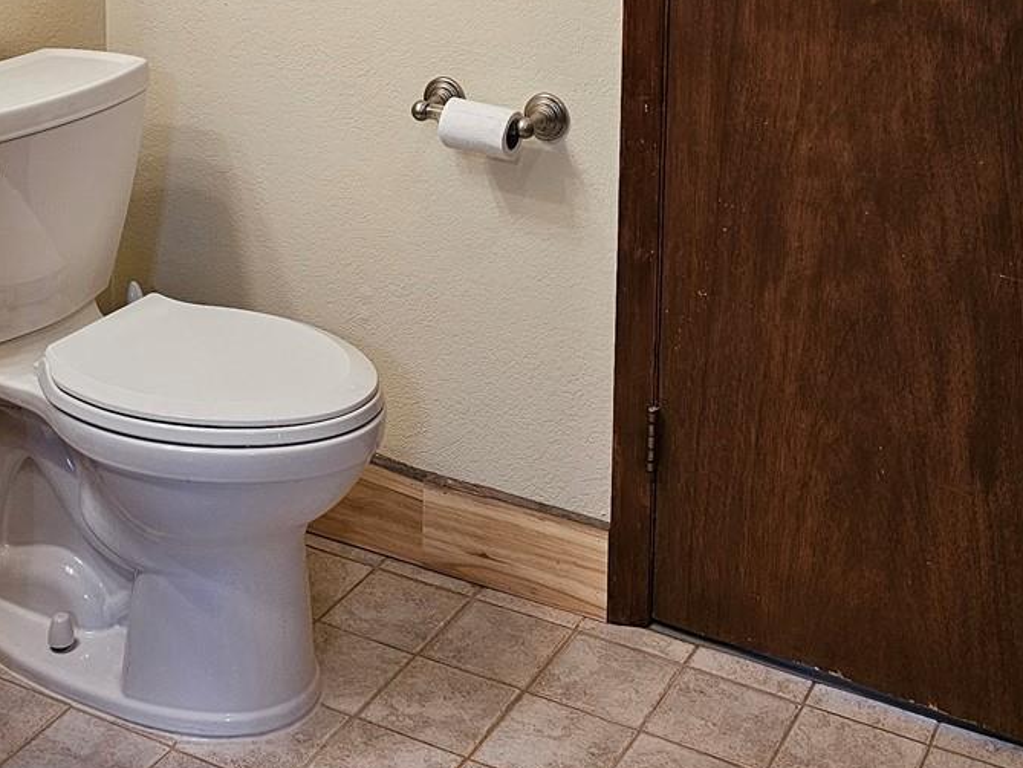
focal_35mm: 55
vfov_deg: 24.3
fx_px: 1626
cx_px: 437
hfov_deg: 34.9
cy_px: -129
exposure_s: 1/120
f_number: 1.7
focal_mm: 6.3
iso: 320
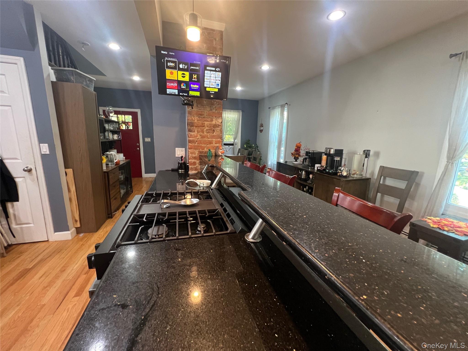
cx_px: 234
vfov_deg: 89.9
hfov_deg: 106.2
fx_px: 176
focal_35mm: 13
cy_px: 176
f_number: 1.8
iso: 320
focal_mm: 1.57
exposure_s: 1/60
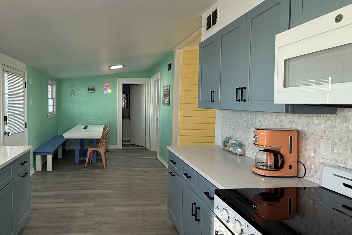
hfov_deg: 71.7
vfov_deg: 53.1
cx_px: 118
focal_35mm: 24
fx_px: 235
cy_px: 112
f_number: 2.2
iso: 125
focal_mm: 2.22
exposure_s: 1/120
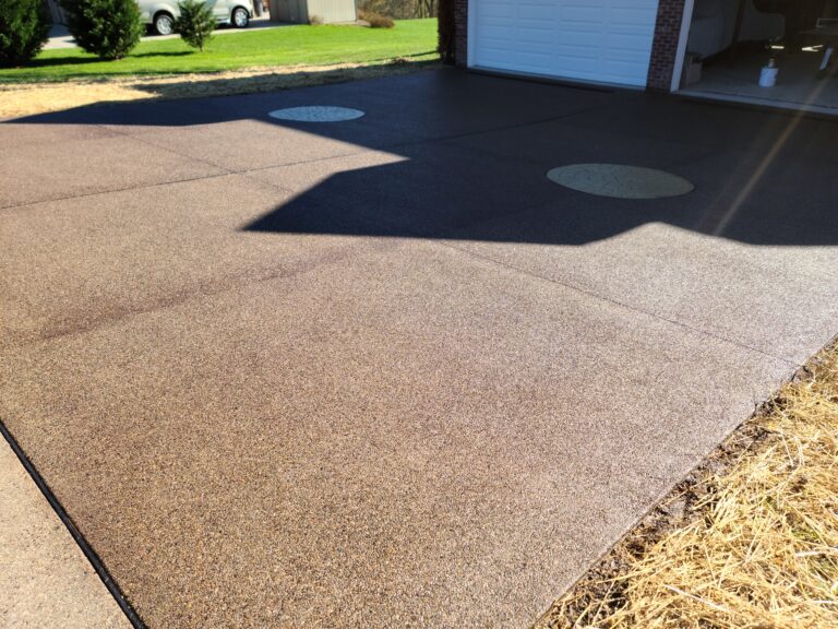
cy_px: 314
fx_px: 605
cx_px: 419
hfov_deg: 69.4
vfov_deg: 54.9
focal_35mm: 25
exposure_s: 1/465
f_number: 1.8
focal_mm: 7
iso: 16
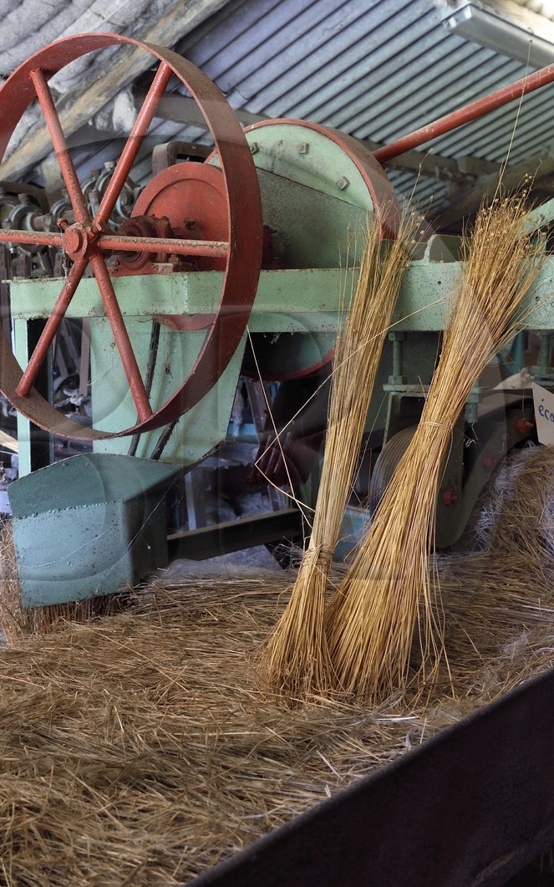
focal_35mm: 43
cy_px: 444
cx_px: 162
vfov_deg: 46.2
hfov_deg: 29.5
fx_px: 1039
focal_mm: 28
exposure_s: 1/20
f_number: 5
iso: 800
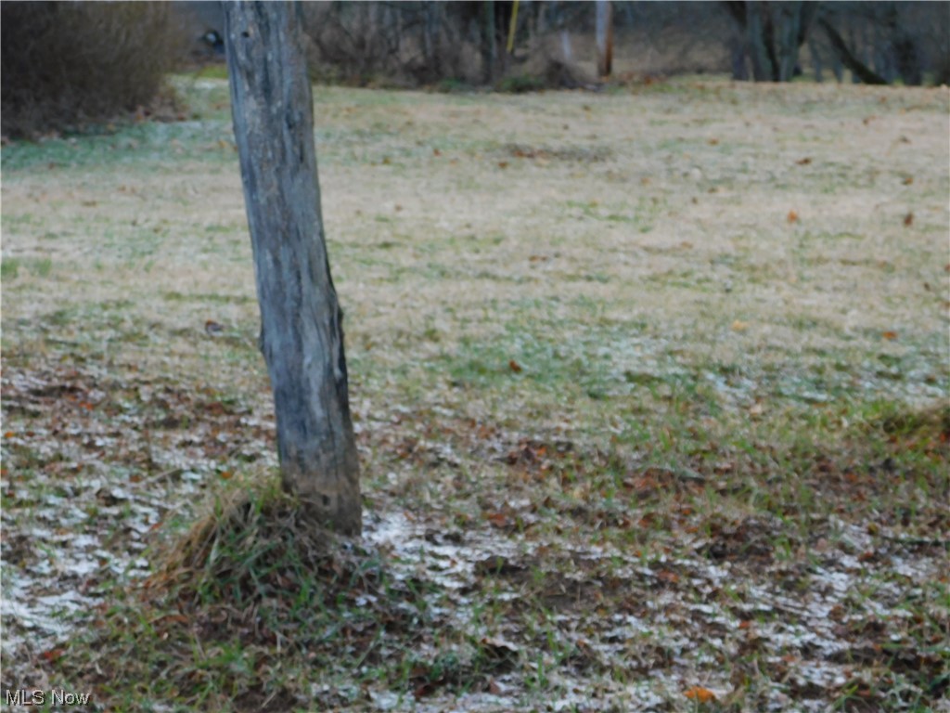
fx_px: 2196
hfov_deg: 24.4
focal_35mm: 80
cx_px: 475
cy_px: 356
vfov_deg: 18.4
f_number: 4.4
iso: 125
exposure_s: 1/125
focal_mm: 14.2
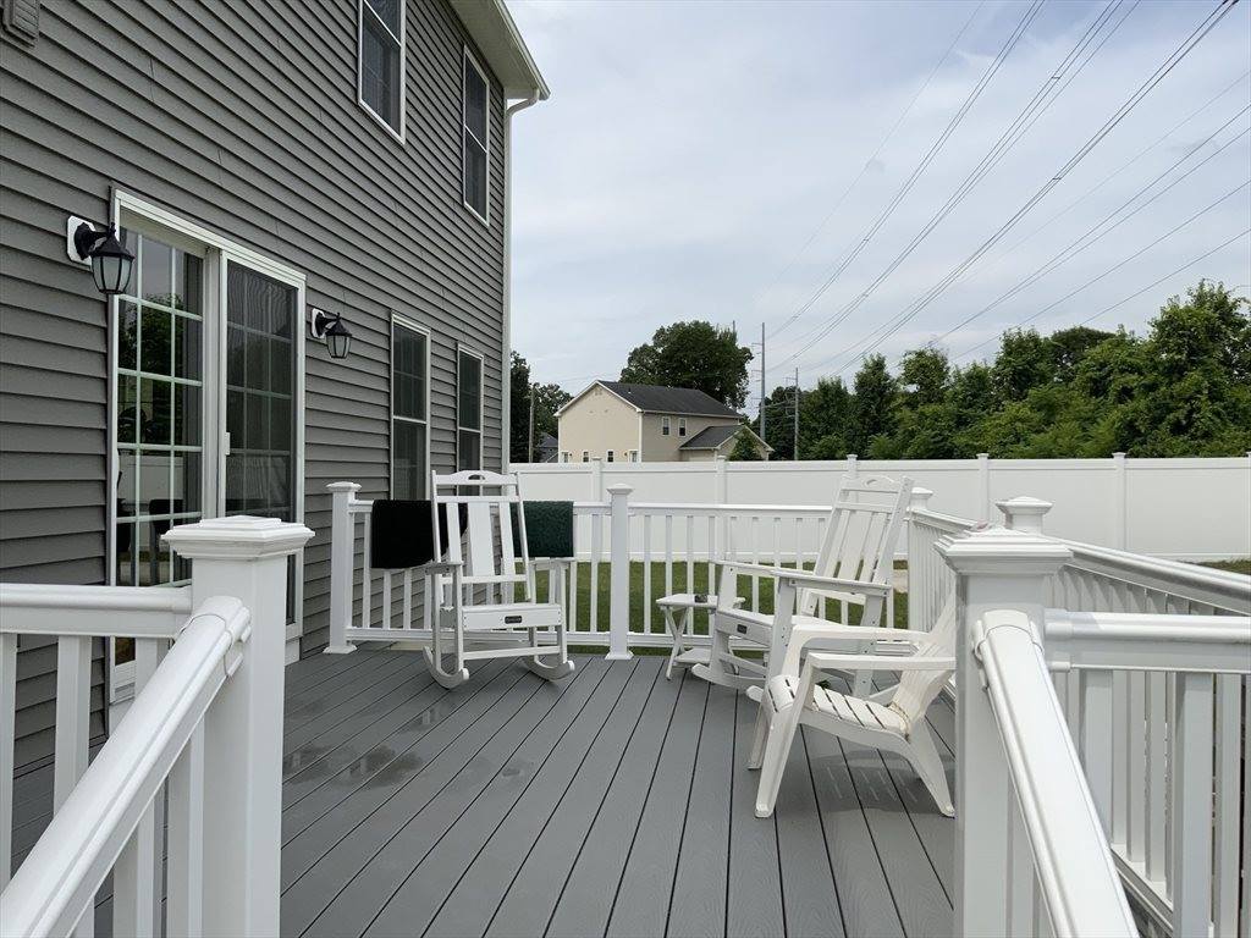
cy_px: 469
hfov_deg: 61.7
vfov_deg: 48.2
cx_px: 626
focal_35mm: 29
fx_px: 1048
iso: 20
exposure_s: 1/3125
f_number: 1.8
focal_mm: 3
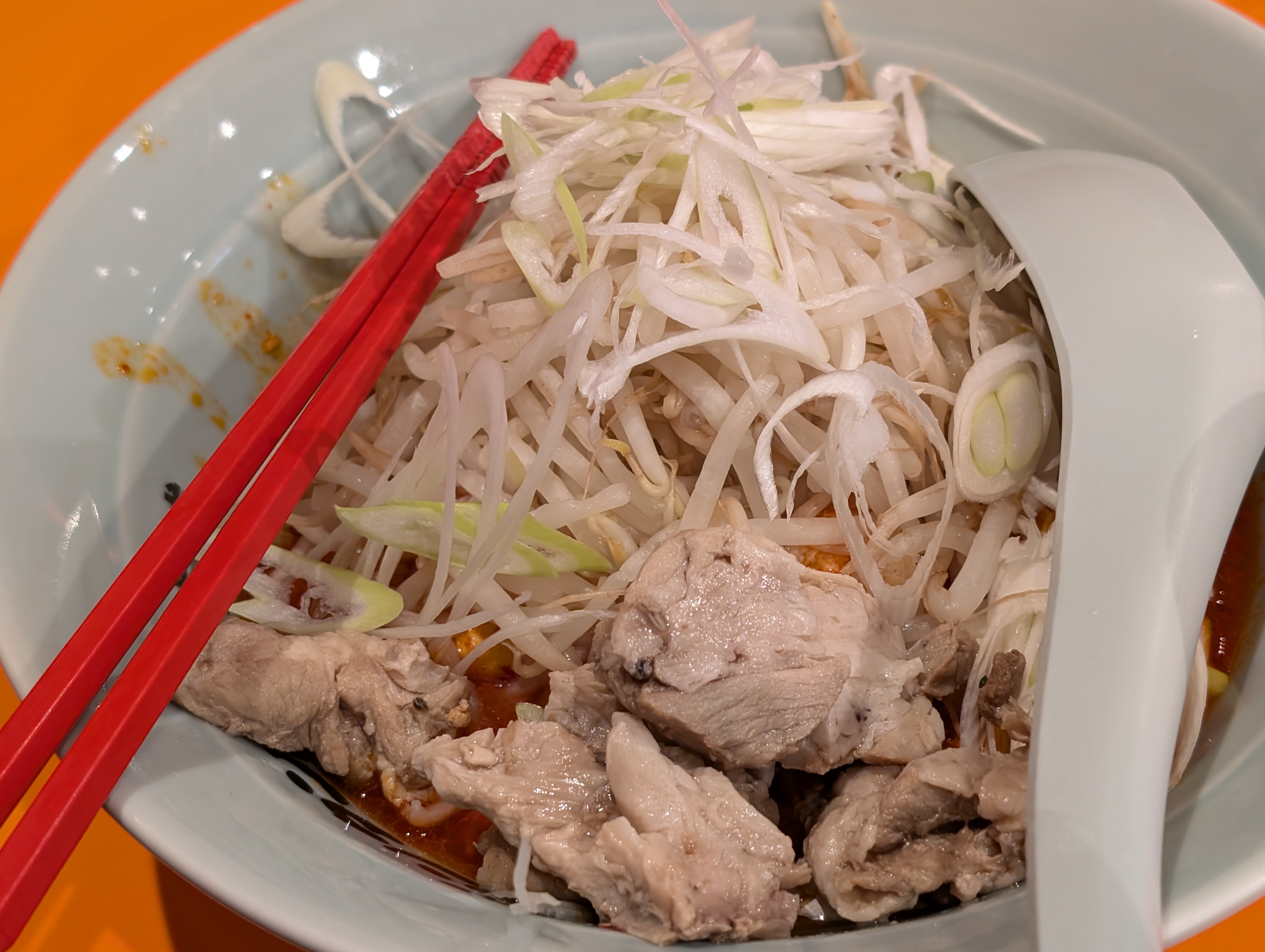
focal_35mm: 49
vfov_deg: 29.7
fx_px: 1793
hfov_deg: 38.9
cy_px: 476
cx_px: 632
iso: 187
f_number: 1.68
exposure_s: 1/50
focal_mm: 6.9
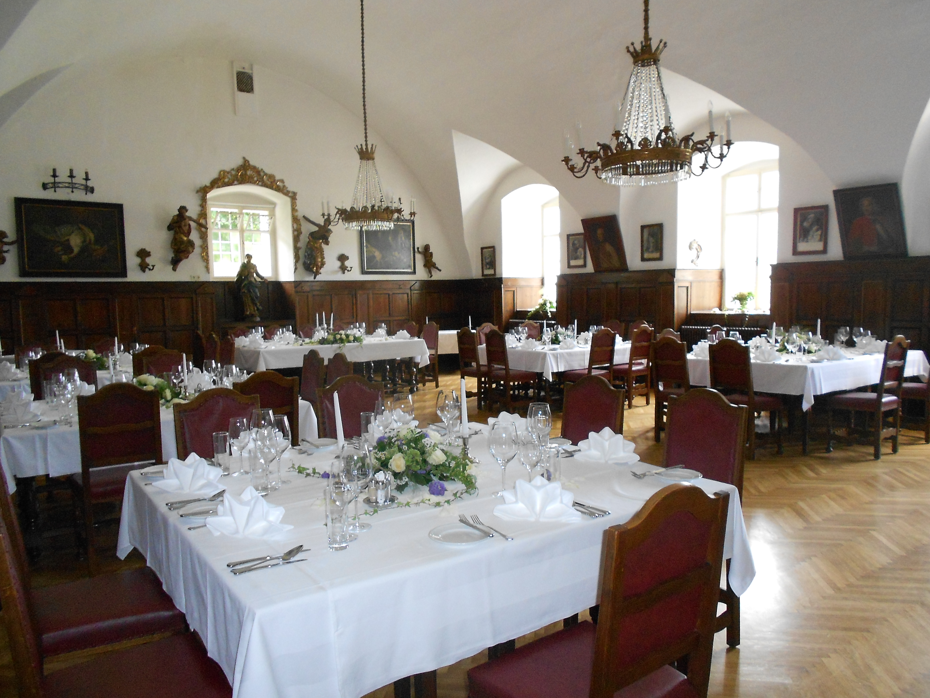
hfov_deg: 67.3
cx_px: 465
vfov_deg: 53.1
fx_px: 699
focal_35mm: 26
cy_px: 349
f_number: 3.2
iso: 400
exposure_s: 1/30
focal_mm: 4.6
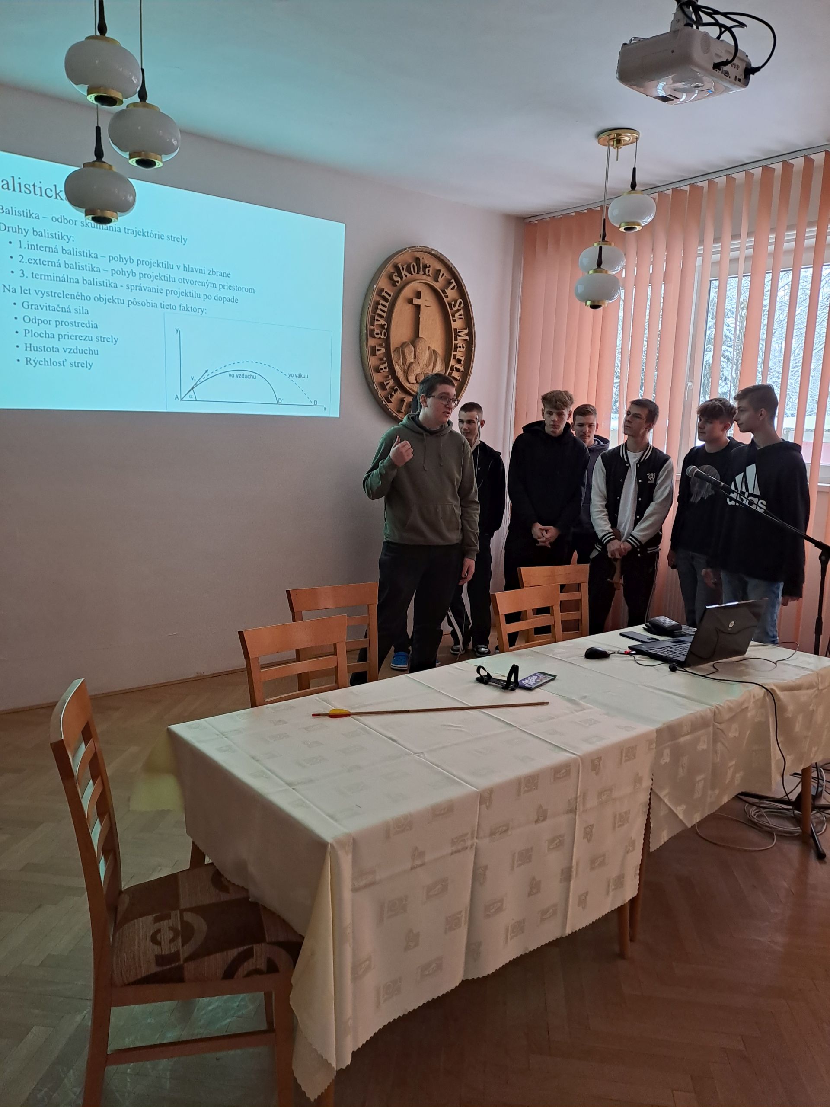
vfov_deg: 69.4
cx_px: 415
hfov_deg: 54.9
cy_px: 554
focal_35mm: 25
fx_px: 799
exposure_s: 1/50
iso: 160
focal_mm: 4.65
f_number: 1.8
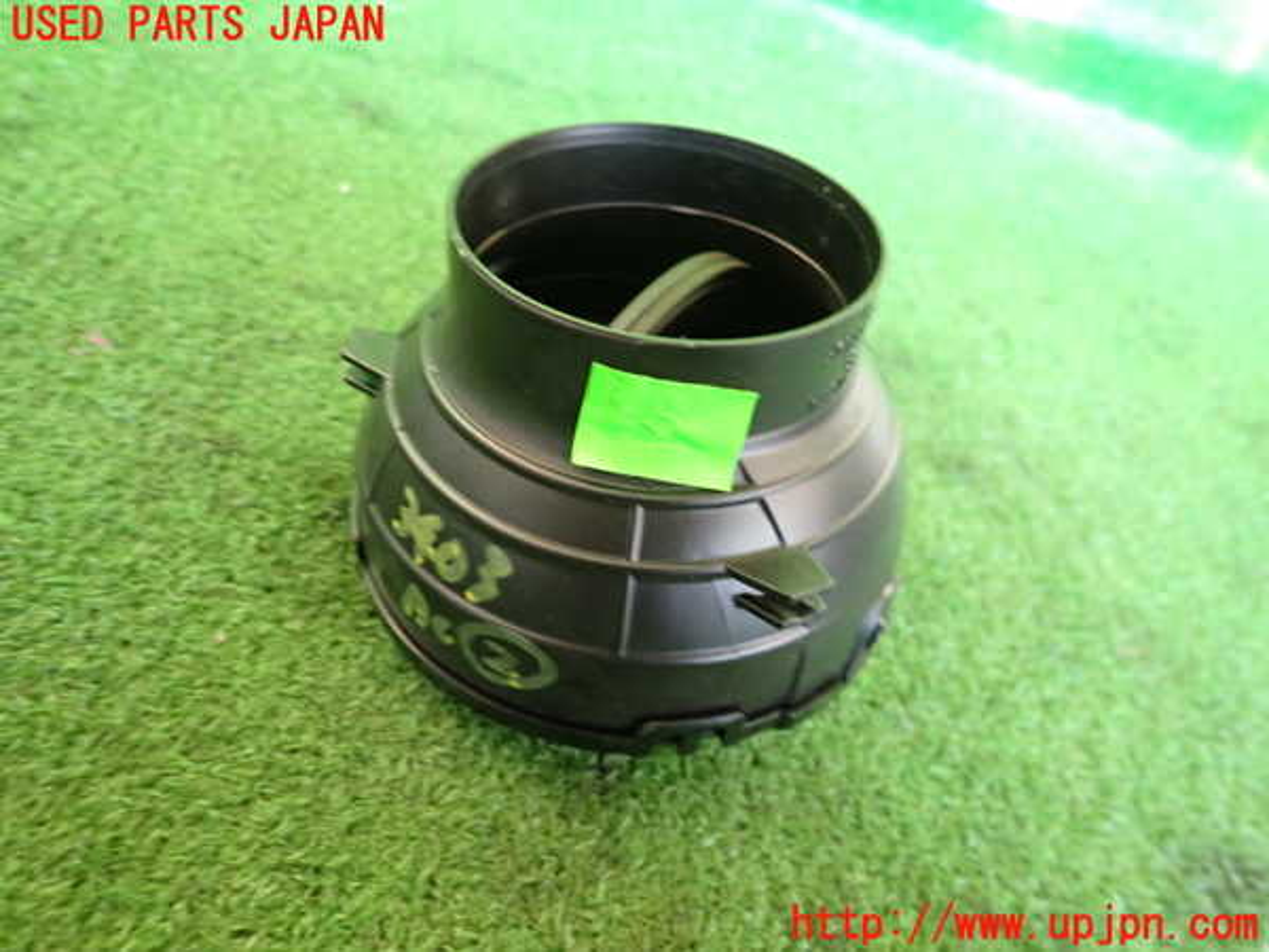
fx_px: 916
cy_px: 476
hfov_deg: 69.4
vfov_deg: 54.9
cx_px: 634
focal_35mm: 25
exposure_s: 1/30
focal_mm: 4.5
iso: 400
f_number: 2
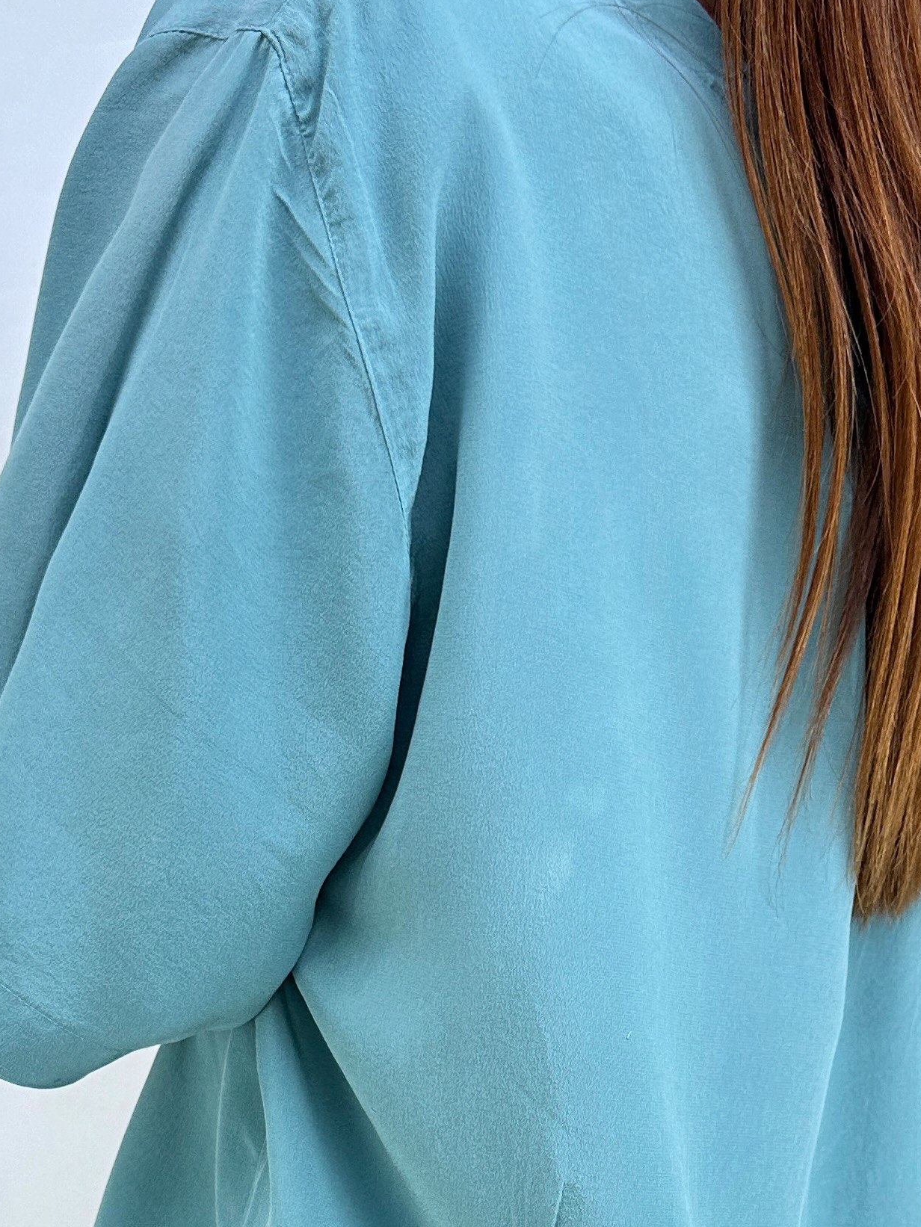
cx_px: 541
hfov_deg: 29.6
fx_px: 1738
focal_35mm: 49
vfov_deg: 36.7
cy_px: 1082
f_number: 1.78
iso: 80
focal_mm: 6.86
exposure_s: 1/429
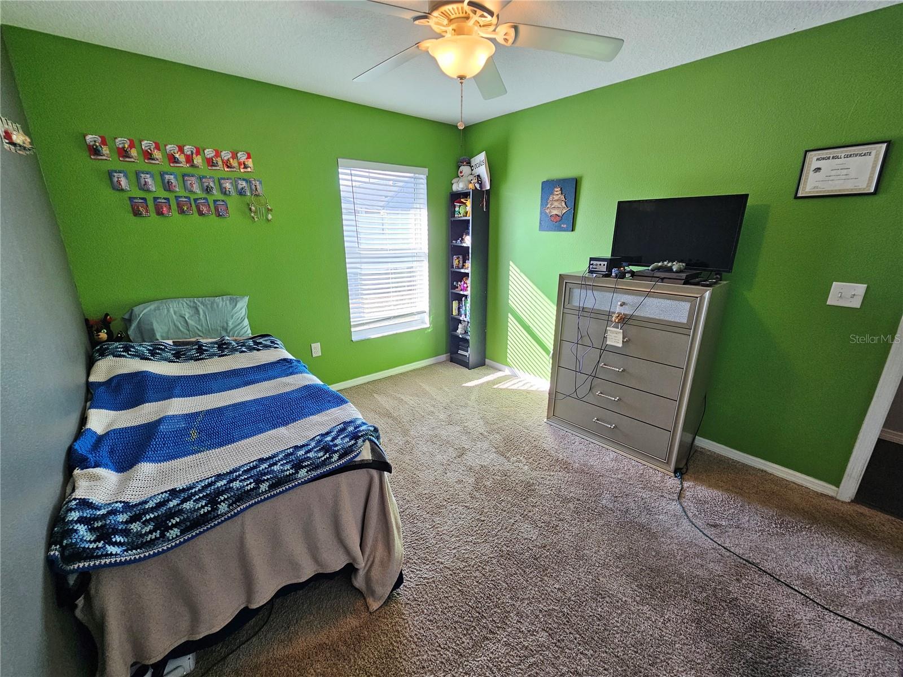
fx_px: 339
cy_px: 338
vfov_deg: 89.9
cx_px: 452
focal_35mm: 13
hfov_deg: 106.2
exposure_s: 1/60
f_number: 2.2
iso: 80
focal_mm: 2.2
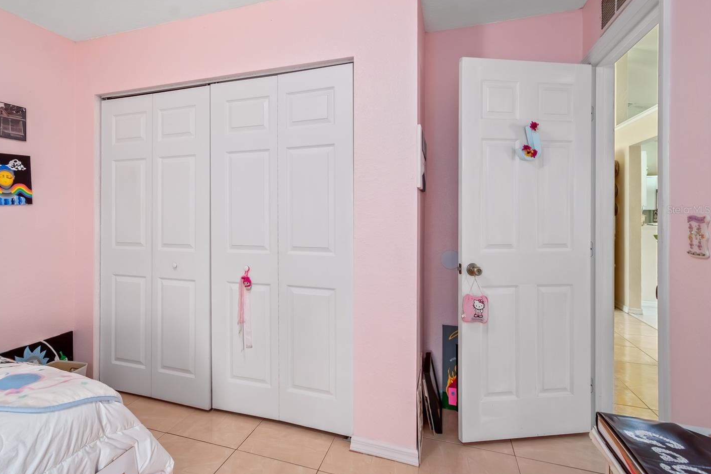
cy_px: 210
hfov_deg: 92.8
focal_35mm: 17
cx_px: 309
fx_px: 336
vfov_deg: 70.2
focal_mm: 10
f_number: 9
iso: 250
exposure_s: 1/10
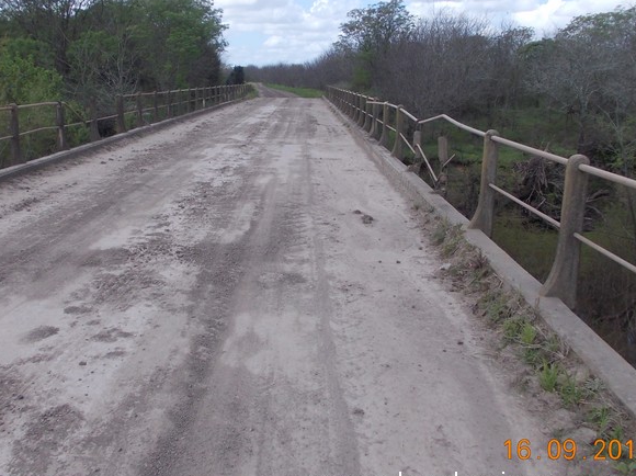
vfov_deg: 38.6
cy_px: 209
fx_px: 679
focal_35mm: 37
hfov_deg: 50.0
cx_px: 275
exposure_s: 1/250
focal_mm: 4
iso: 80
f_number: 5.4
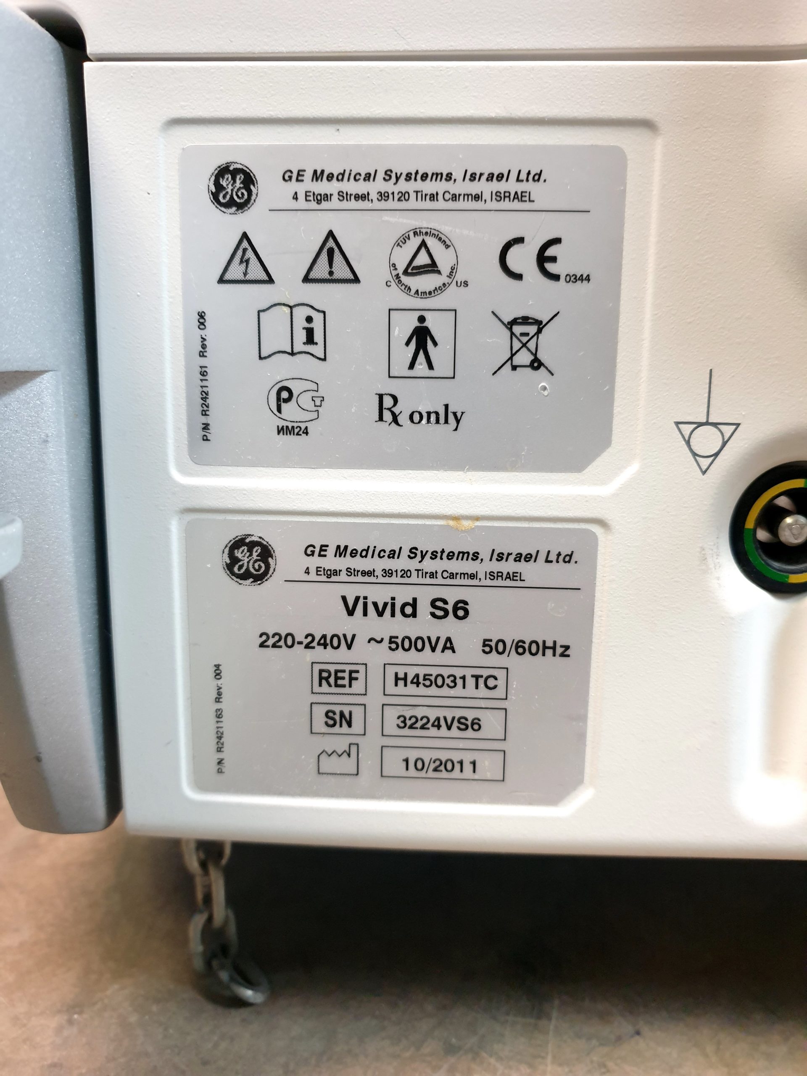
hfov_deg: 53.1
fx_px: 808
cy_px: 538
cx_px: 404
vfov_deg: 67.3
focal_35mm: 26
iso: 250
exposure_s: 1/50
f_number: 1.5
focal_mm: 4.3
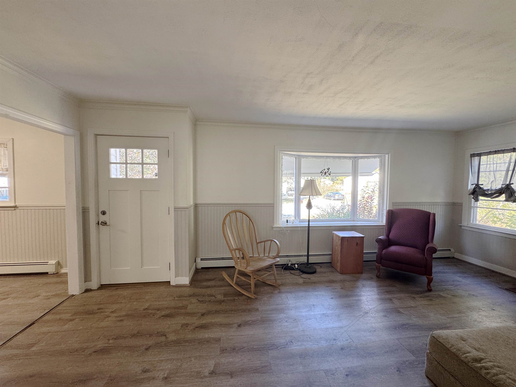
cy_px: 194
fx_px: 209
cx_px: 258
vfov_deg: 85.7
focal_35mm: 14
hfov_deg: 102.1
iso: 200
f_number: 2.2
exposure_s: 1/120
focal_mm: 2.22
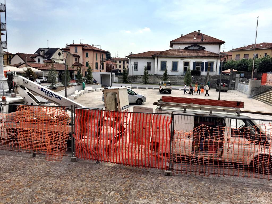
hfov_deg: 61.7
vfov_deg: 48.2
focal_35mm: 29
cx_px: 136
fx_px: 228
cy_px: 102
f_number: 2.2
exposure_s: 1/3049
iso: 32
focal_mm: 4.15
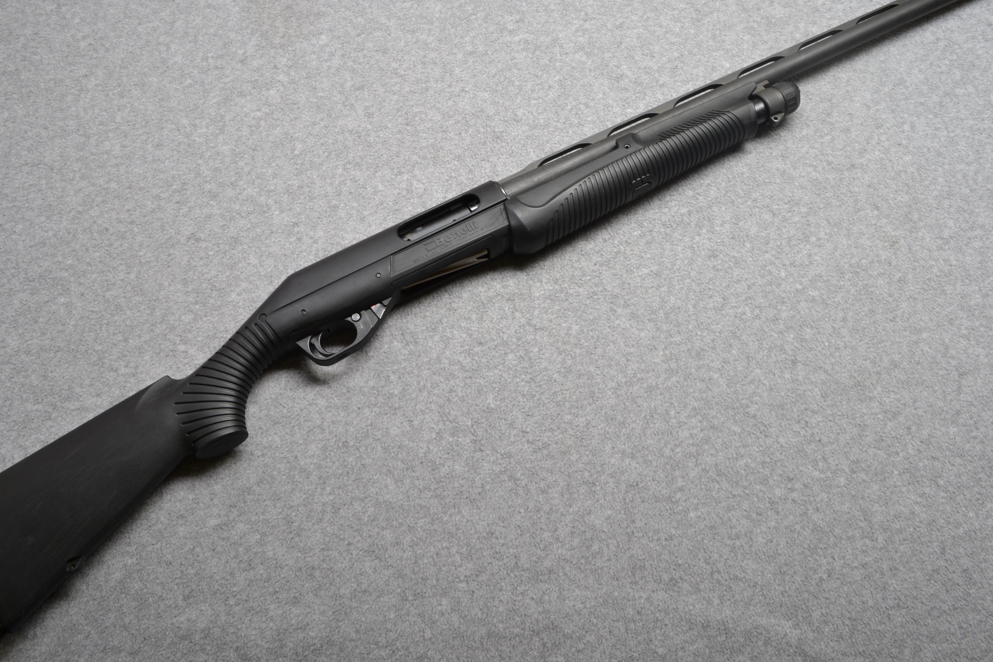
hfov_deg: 61.9
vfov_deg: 43.6
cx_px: 477
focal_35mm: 30
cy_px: 318
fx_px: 827
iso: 200
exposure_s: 1/200
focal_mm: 18
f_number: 10
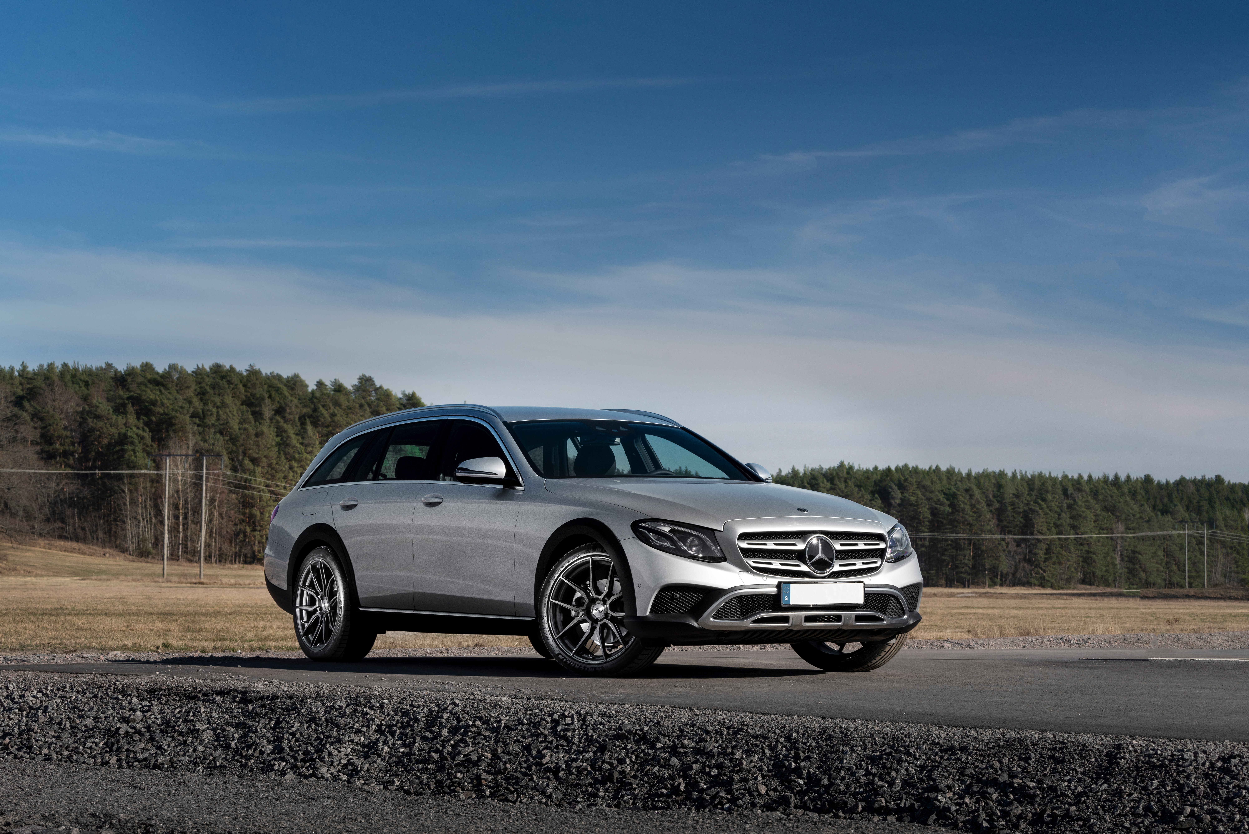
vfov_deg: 16.5
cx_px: 624
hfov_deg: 24.5
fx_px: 2880
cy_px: 417
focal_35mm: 83
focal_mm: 83
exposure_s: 1/200
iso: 250
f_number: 11
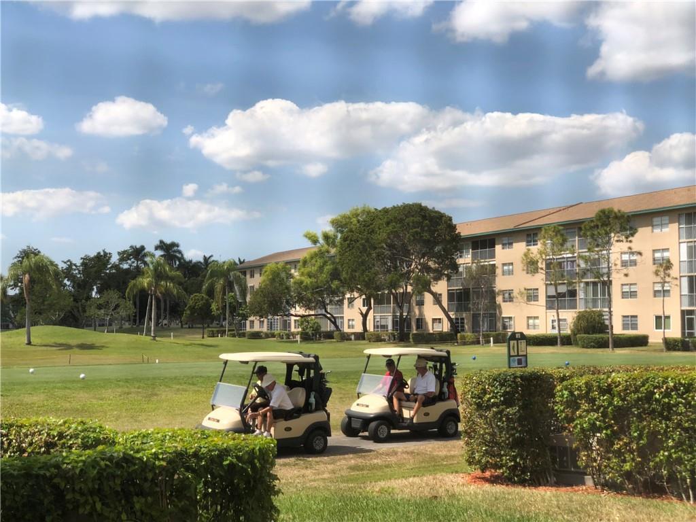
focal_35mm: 52
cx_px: 348
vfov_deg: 28.0
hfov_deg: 36.8
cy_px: 261
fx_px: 1046
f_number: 2.4
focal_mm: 6
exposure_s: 1/873
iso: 16
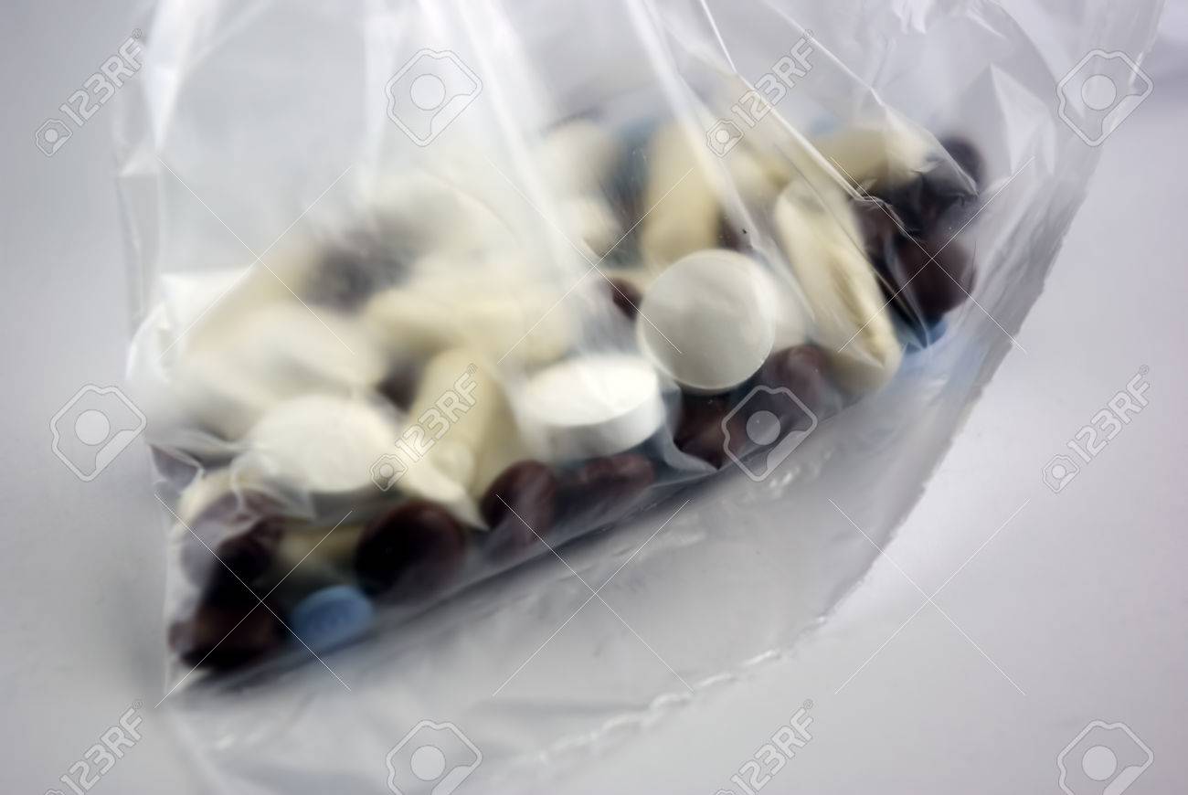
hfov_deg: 24.7
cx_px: 594
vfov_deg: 16.7
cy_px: 398
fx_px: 2709
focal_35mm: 82
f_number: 8
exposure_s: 1/80
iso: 100
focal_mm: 55
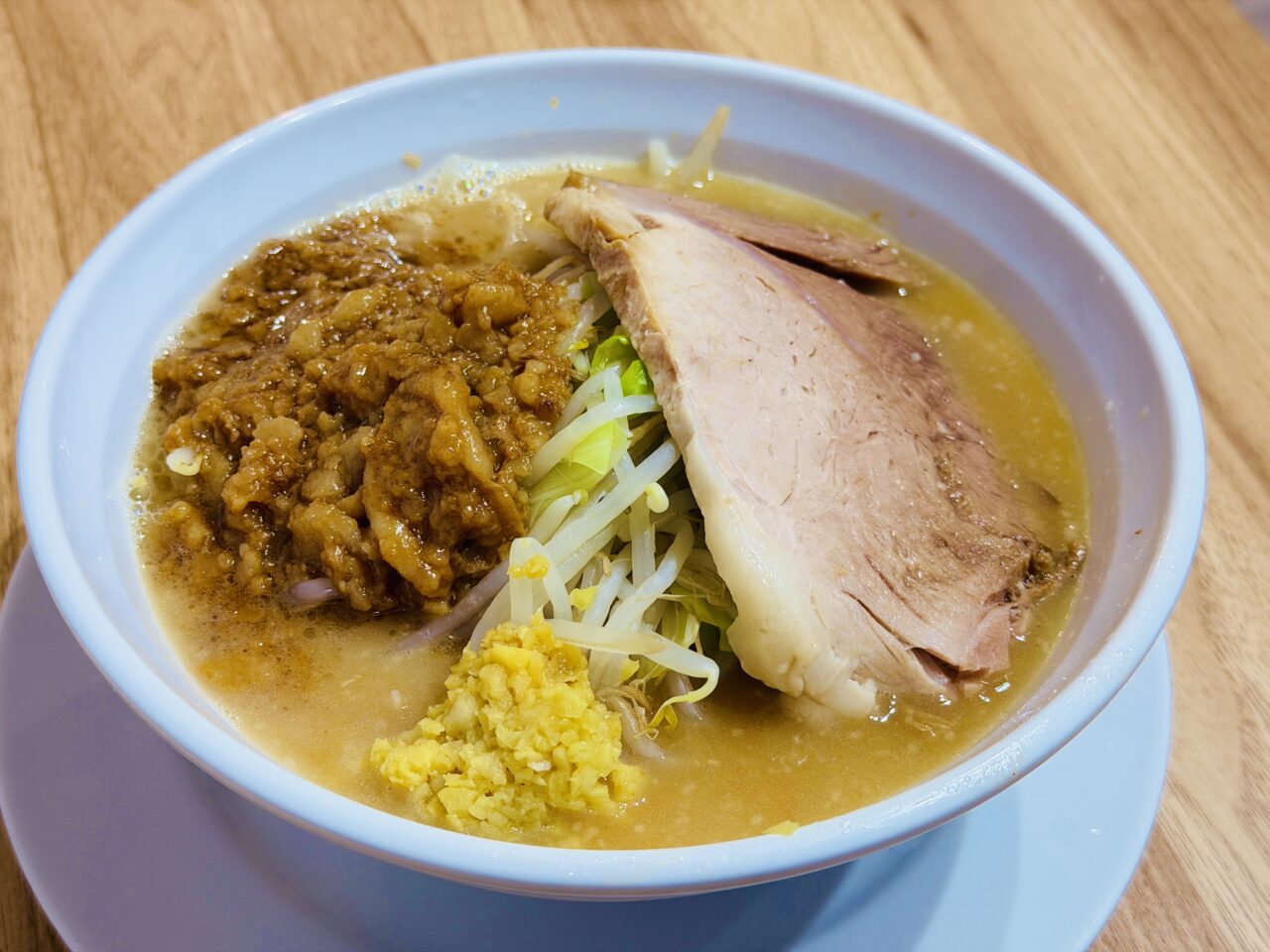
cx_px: 635
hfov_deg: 39.7
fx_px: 1761
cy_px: 476
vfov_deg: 30.3
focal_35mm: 48
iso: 160
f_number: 1.78
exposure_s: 1/120
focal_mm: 6.76
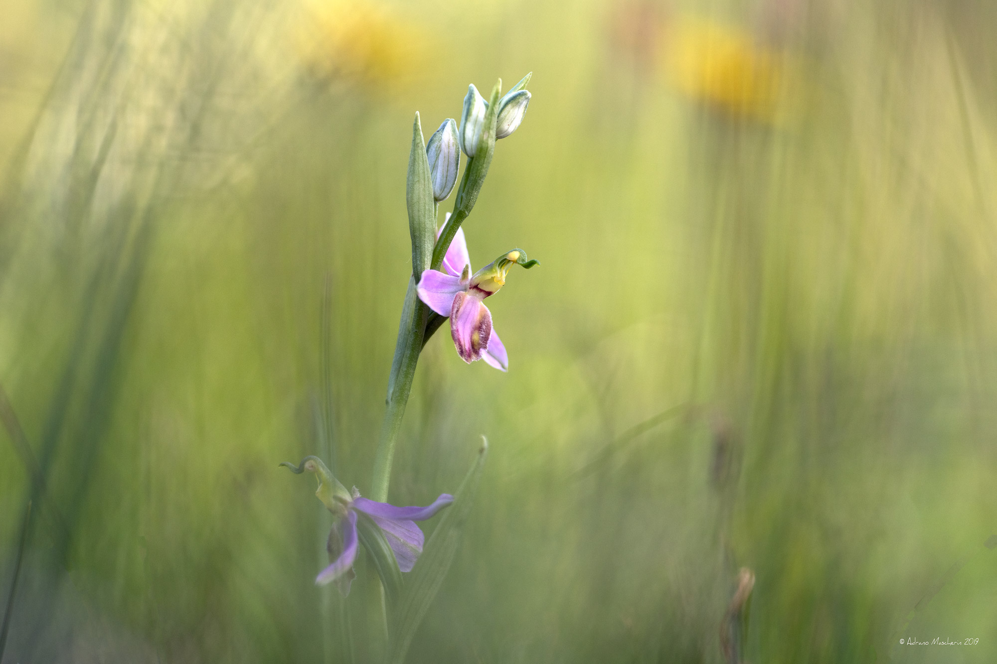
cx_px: 498
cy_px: 332
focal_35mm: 180
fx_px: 4984
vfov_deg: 7.6
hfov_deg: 11.4
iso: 400
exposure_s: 1/1000
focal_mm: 180
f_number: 6.3
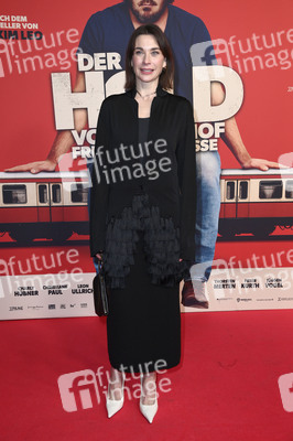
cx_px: 146
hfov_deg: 31.8
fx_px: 514
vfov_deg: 46.4
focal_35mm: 42
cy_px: 220
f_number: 5.6
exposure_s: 1/250
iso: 800
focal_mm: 42
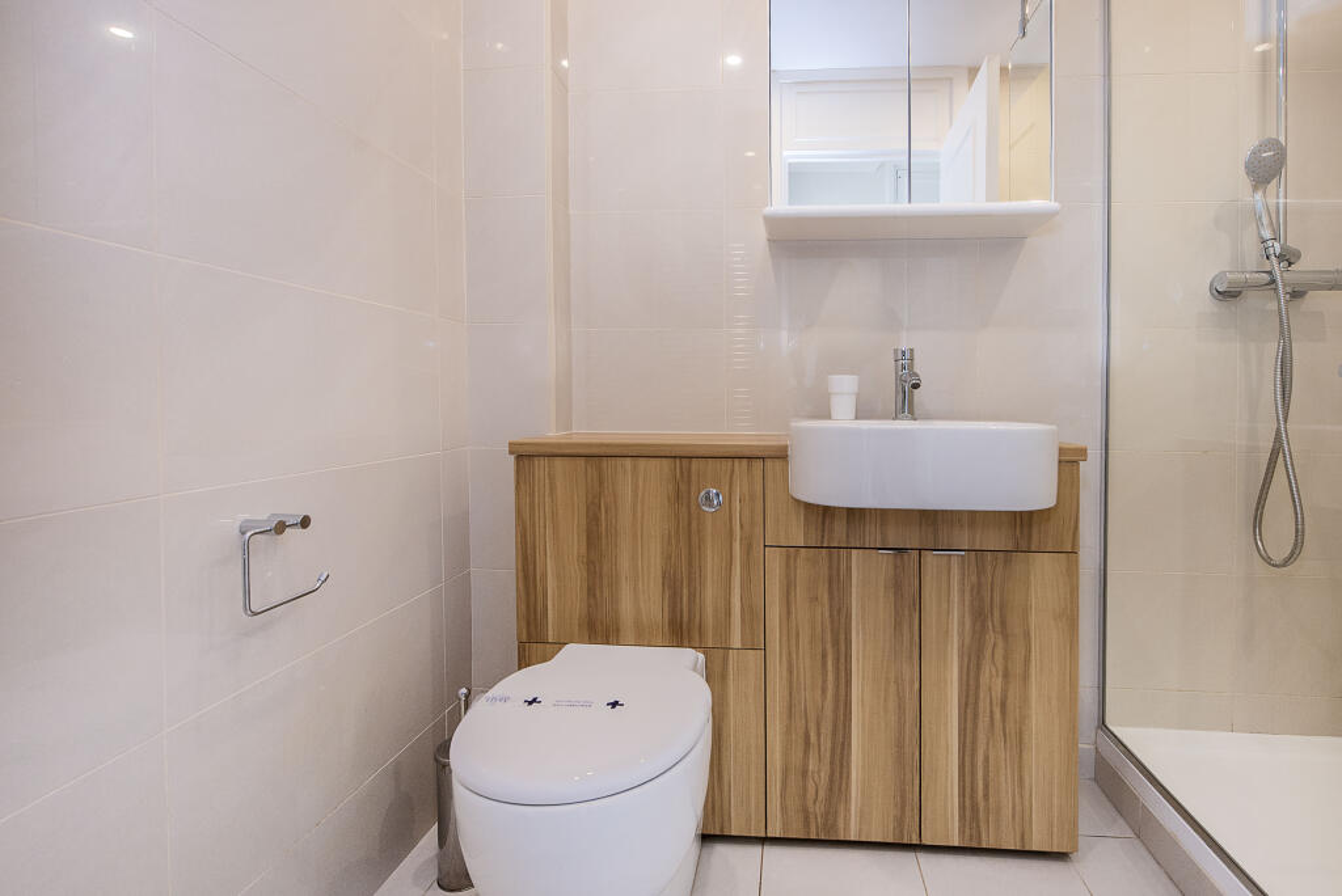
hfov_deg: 104.2
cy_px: 448
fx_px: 522
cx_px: 671
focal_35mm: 14
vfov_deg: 81.3
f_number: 6.3
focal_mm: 14
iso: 500
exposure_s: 1/40
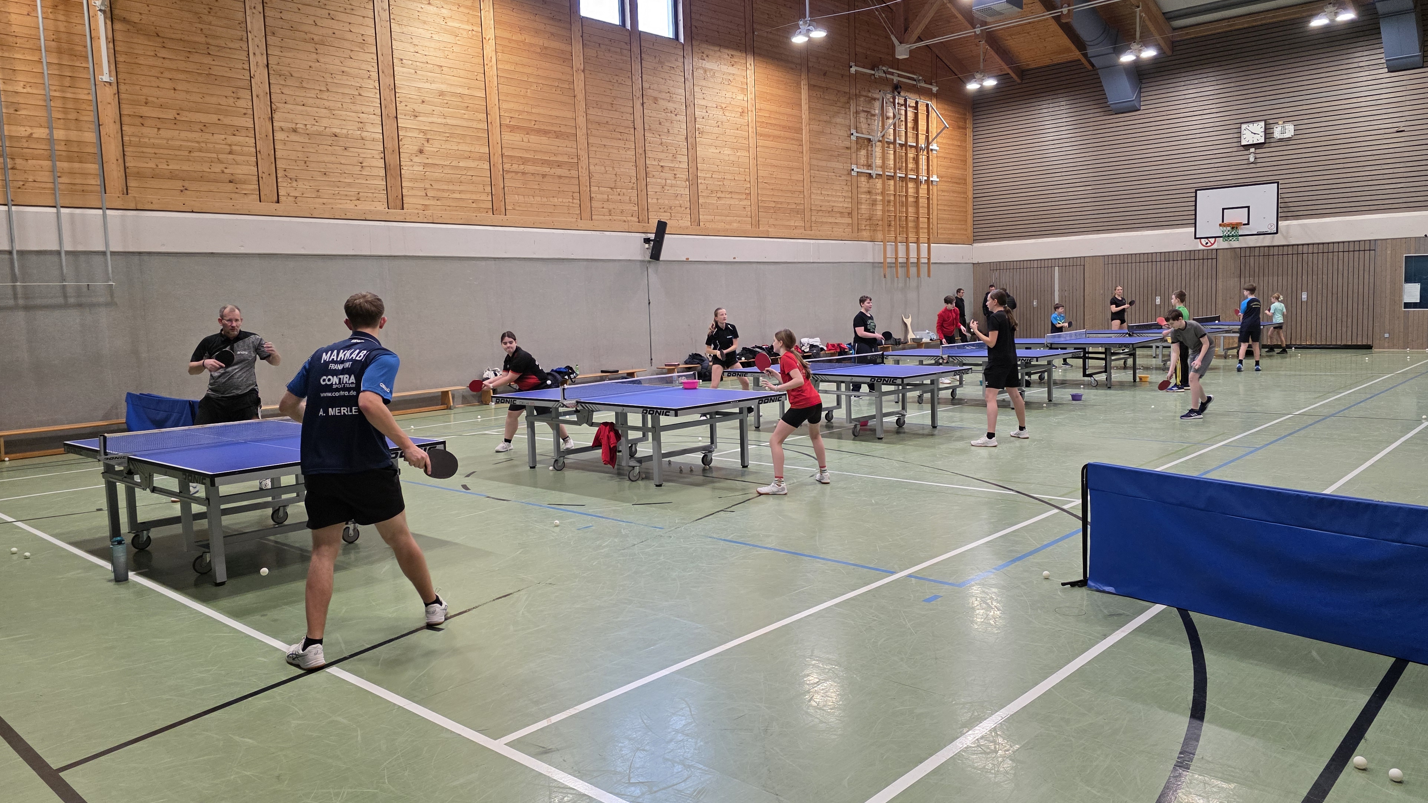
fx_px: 984
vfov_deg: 44.4
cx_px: 729
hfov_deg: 71.9
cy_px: 390
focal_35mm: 26
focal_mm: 6.3
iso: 250
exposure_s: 1/180
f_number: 1.7
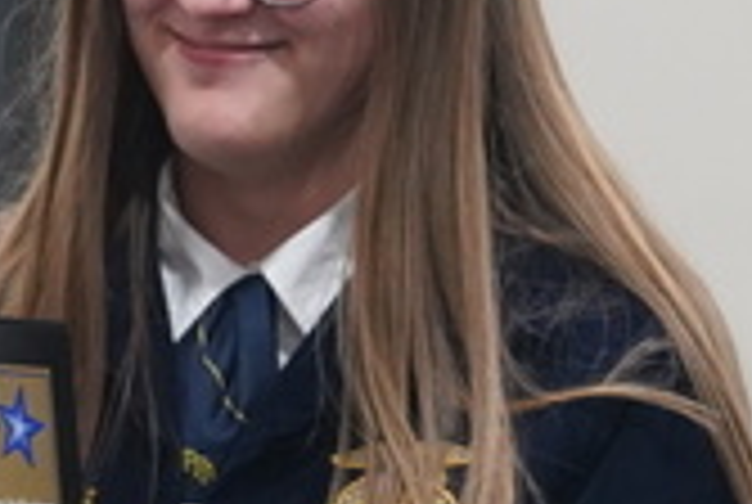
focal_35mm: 958
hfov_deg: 2.1
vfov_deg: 1.4
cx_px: 14
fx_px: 20047
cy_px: 340
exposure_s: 1/500
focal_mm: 200
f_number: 3.2
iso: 6400
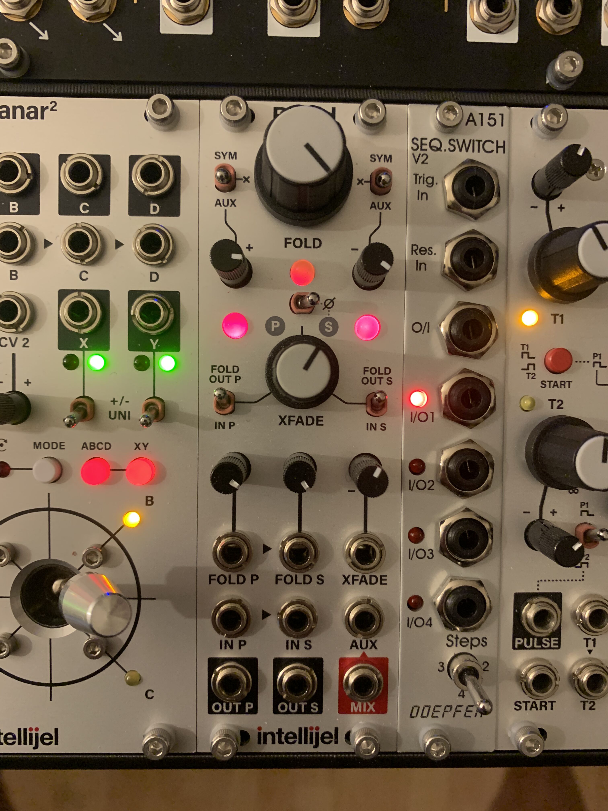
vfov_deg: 67.3
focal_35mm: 26
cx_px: 304
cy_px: 406
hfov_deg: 53.1
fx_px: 609
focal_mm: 4.25
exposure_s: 1/33
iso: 250
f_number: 1.8
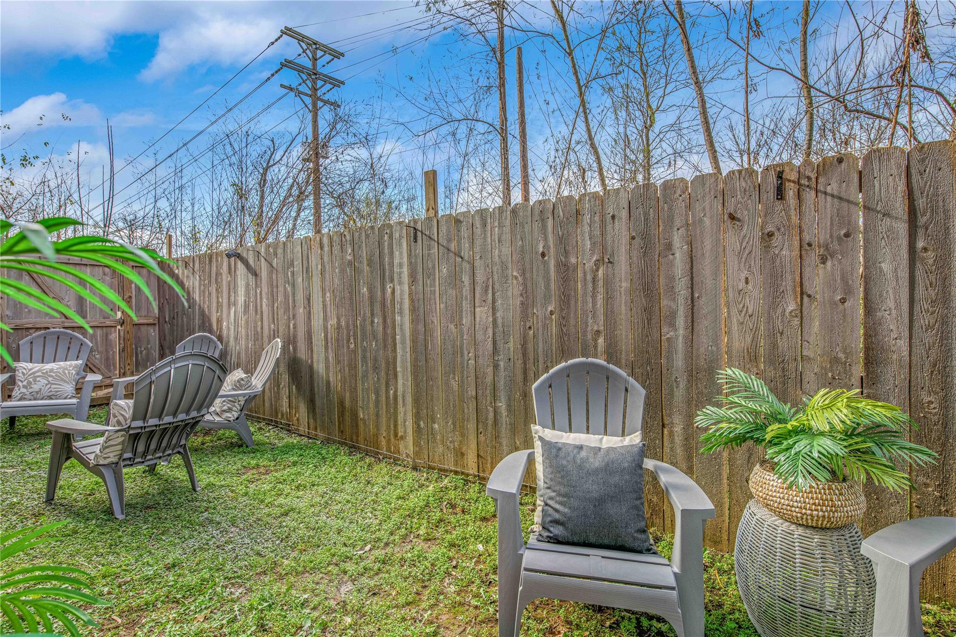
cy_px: 318
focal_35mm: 15
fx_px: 398
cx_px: 478
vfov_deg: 77.3
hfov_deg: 100.4
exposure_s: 1/80
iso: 100
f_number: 7.1
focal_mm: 15
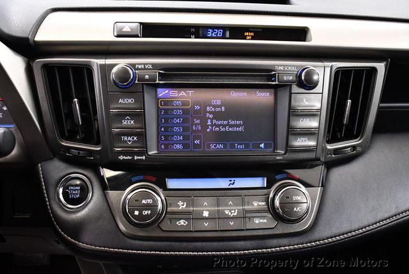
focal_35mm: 36
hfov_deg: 53.1
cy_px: 137
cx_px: 204
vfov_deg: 36.9
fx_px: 409
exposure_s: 1/80
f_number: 3.5
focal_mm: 18
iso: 3200
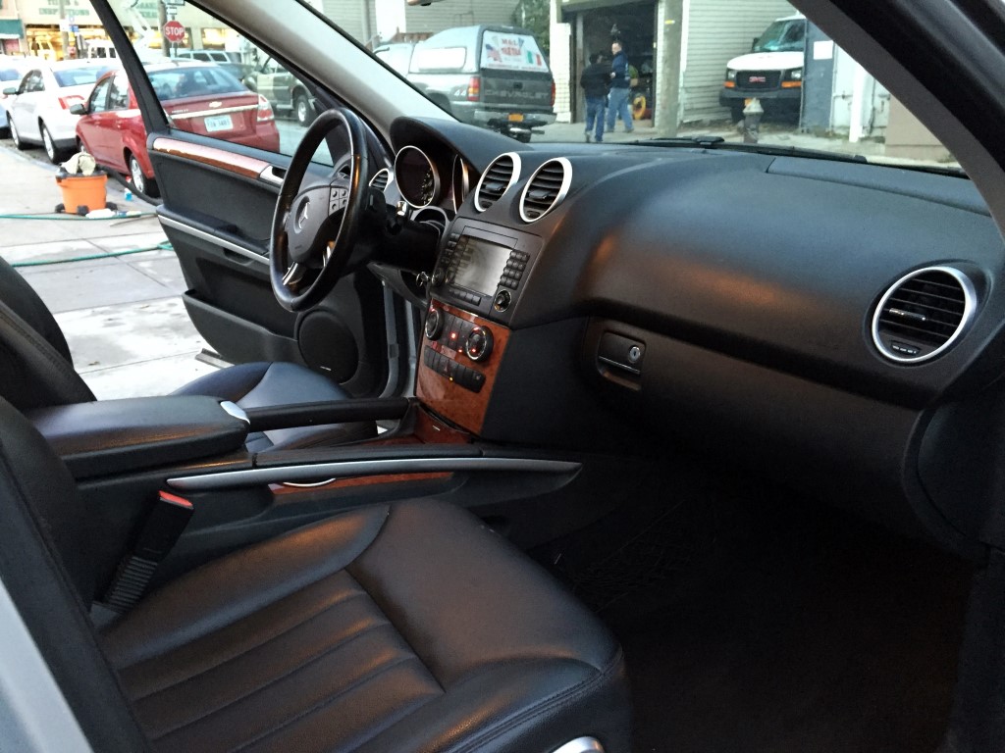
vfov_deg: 48.2
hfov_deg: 61.7
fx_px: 842
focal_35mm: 29
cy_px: 376
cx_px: 502
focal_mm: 4.15
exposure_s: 1/17
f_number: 2.2
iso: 250
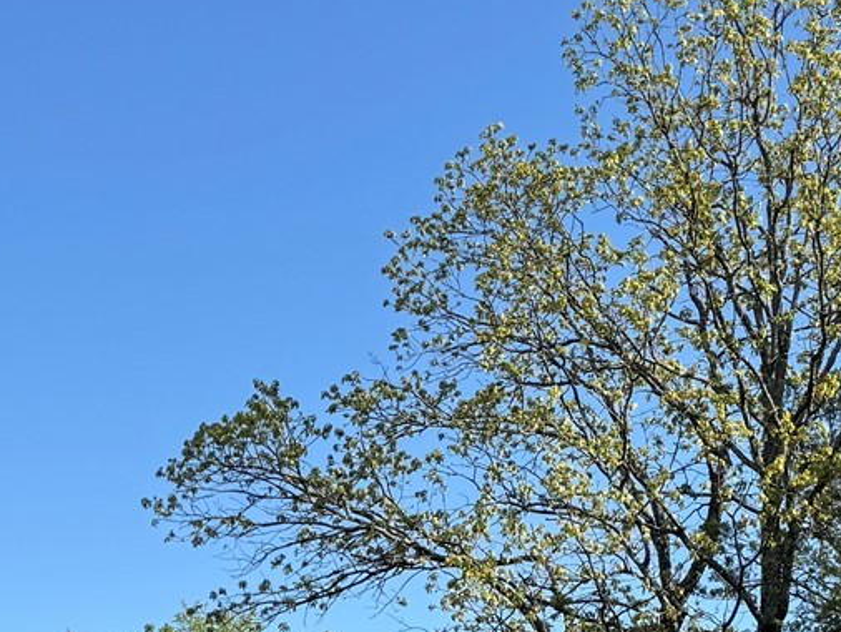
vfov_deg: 15.1
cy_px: 923
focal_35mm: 91
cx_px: 532
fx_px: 2212
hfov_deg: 21.5
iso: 80
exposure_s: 1/2833
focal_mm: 6.76
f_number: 1.78
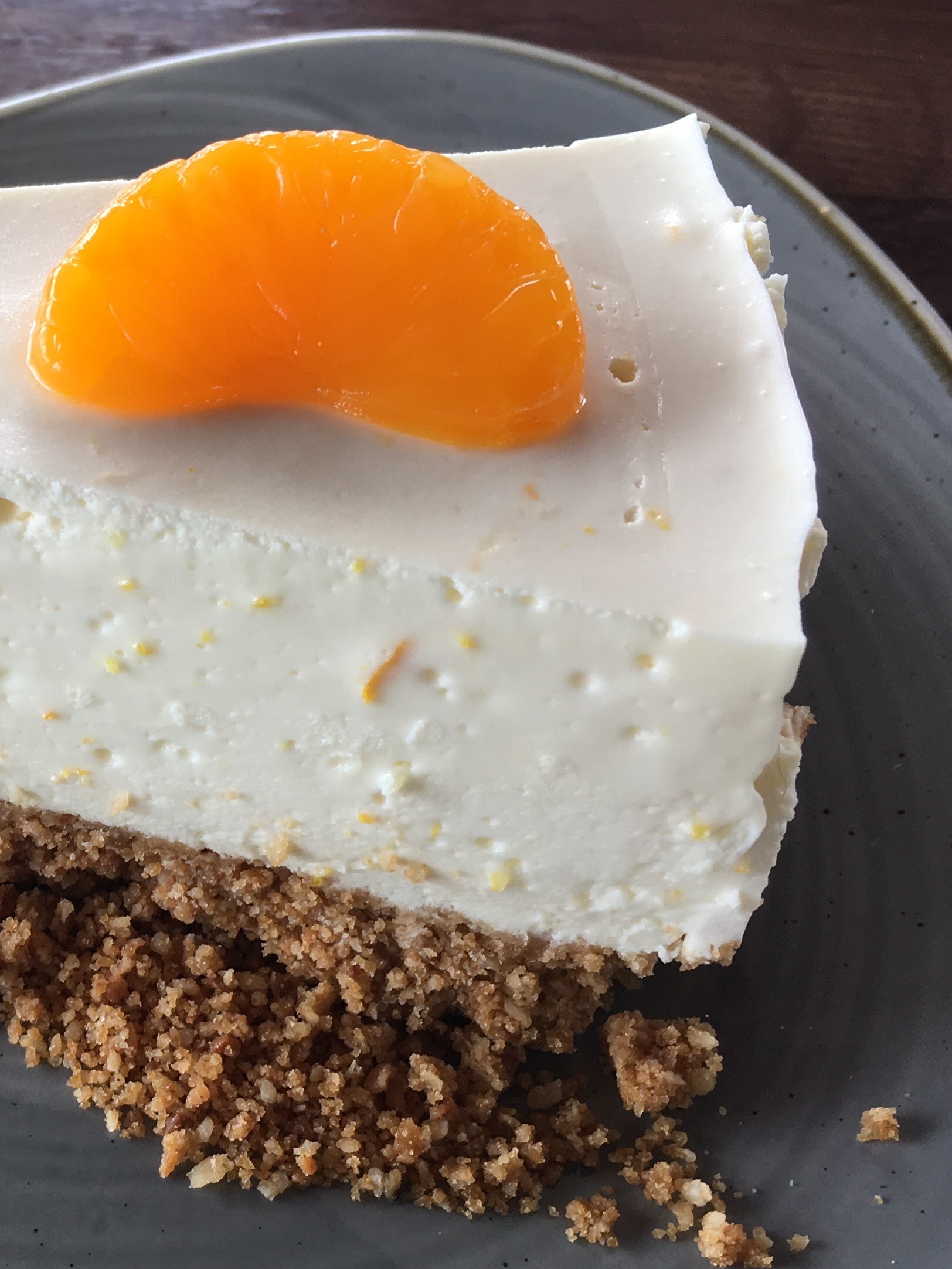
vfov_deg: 35.5
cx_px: -85
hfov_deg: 25.2
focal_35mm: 54
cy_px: 733
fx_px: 1980
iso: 25
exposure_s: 1/50
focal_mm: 4.15
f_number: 2.2
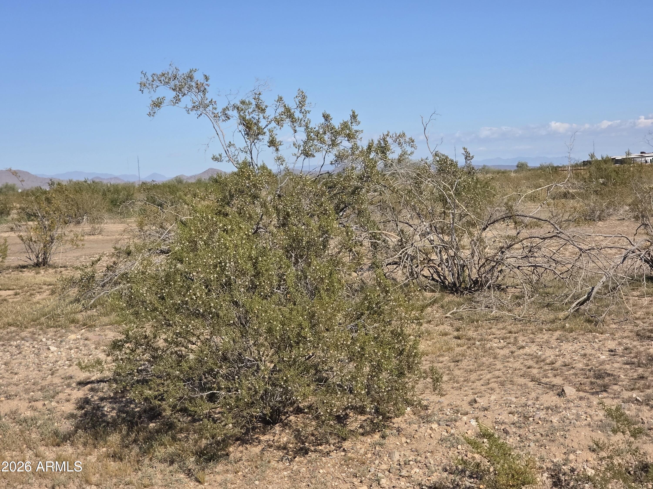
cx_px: 326
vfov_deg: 21.3
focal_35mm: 69
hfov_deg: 28.2
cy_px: 244
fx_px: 1302
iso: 50
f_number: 2.4
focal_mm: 7.9
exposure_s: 1/2993
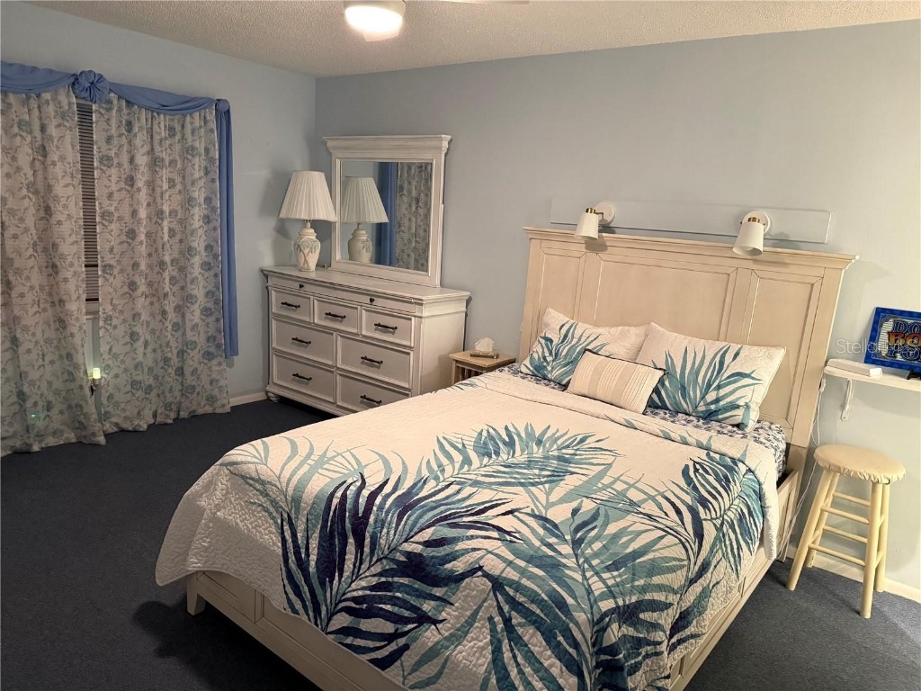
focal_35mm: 24
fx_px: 639
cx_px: 460
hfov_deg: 71.6
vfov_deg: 56.8
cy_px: 346
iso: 640
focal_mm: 6.76
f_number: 1.78
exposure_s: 1/60
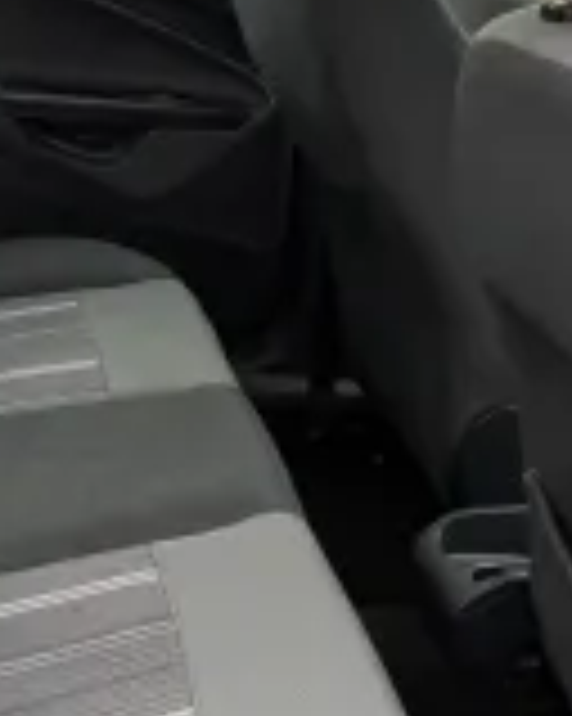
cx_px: 275
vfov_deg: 35.1
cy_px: 464
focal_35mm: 53
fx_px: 1123
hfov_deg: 28.6
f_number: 1.78
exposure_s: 1/61
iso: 200
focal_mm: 6.76
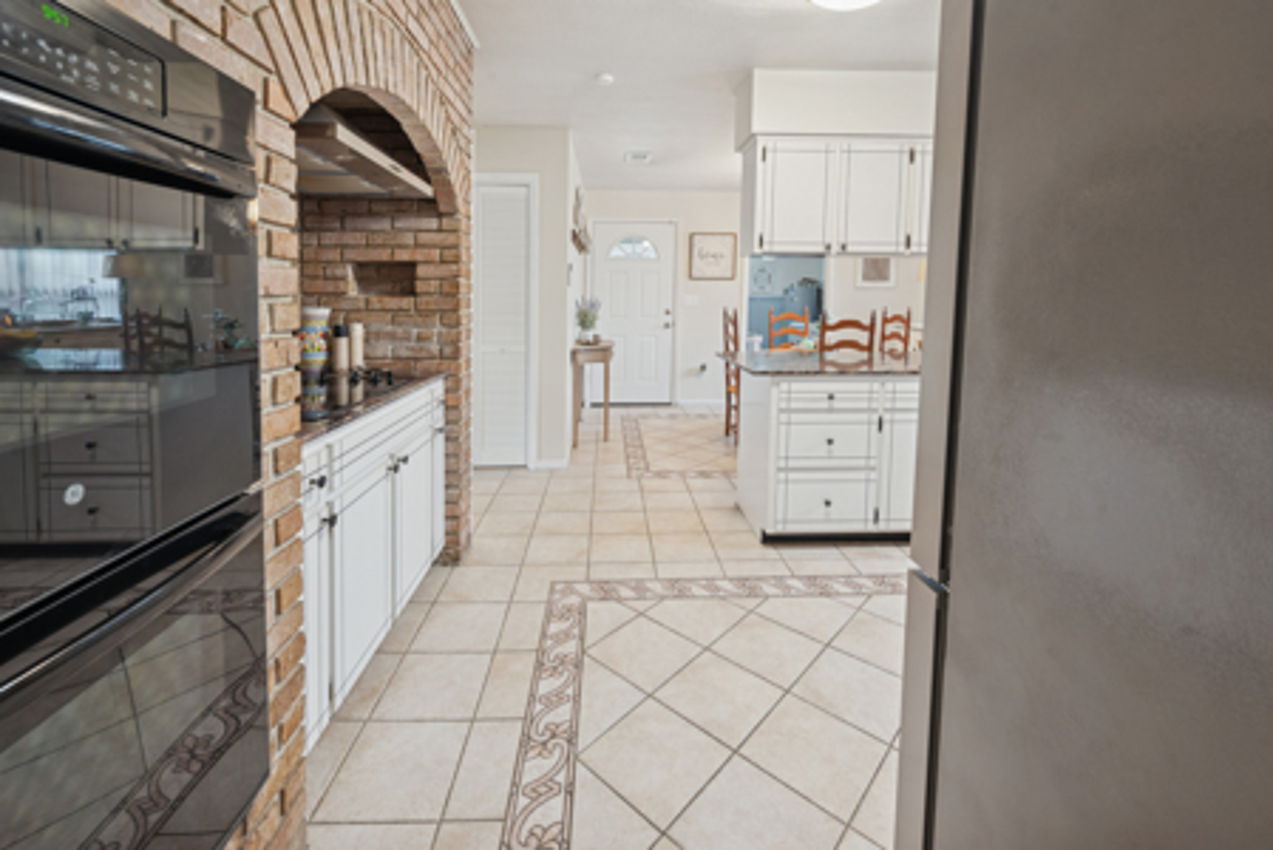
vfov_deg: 81.3
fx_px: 495
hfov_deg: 104.2
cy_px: 425
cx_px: 636
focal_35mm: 14
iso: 400
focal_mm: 14
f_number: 9
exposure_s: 1/10
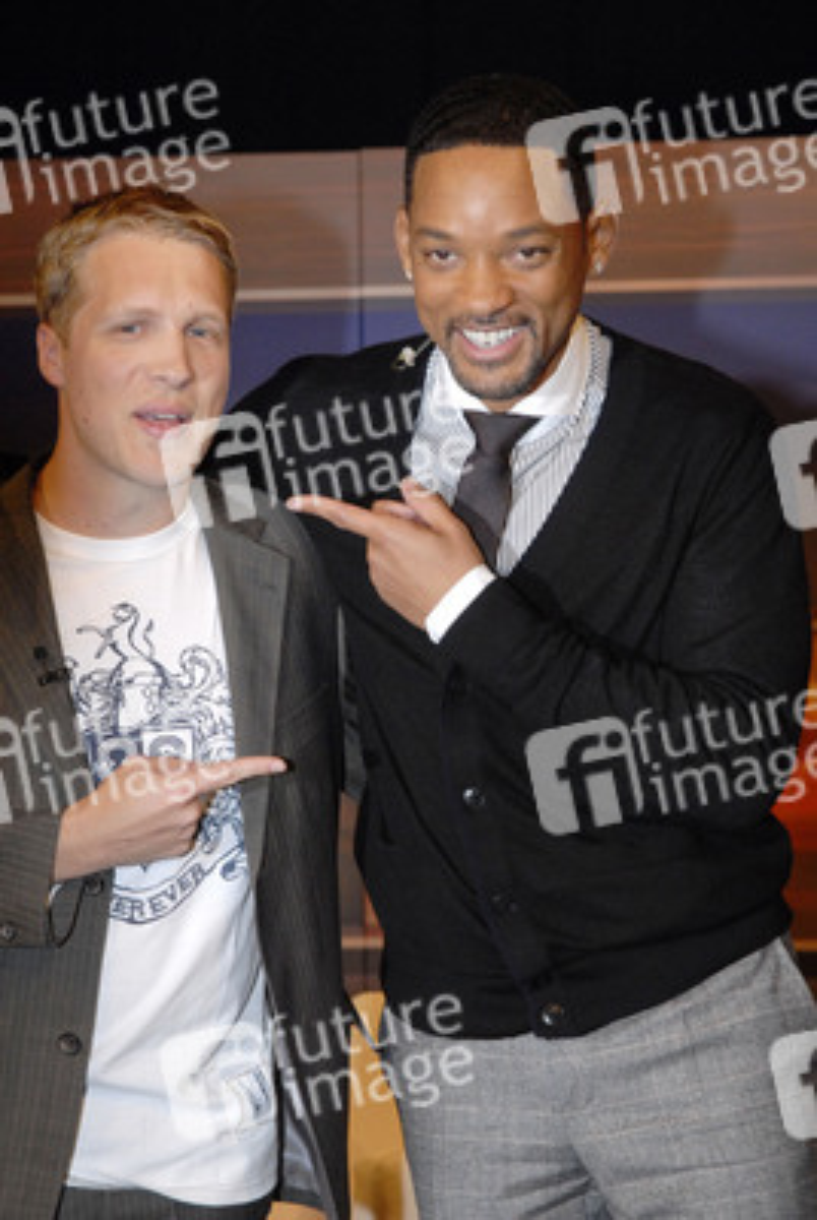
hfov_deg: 16.6
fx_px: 2799
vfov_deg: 24.6
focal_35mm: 82
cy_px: 610
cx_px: 408
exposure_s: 1/125
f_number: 5.6
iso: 800
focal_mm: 55
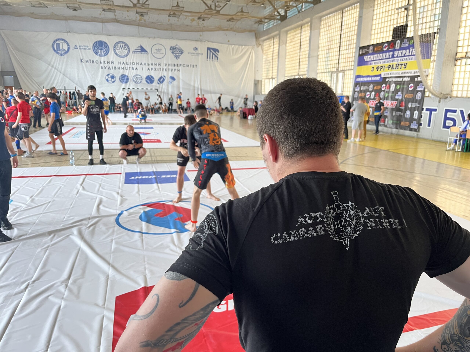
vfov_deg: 53.1
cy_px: 176
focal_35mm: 26
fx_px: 353
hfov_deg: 67.3
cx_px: 235
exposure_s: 1/60
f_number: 1.6
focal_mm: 5.1
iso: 250
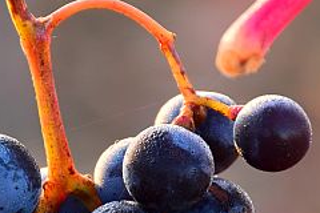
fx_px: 5448
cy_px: 182
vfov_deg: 2.2
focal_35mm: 613
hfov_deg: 3.4
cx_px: 59
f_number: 8
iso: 200
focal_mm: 140
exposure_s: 1/50
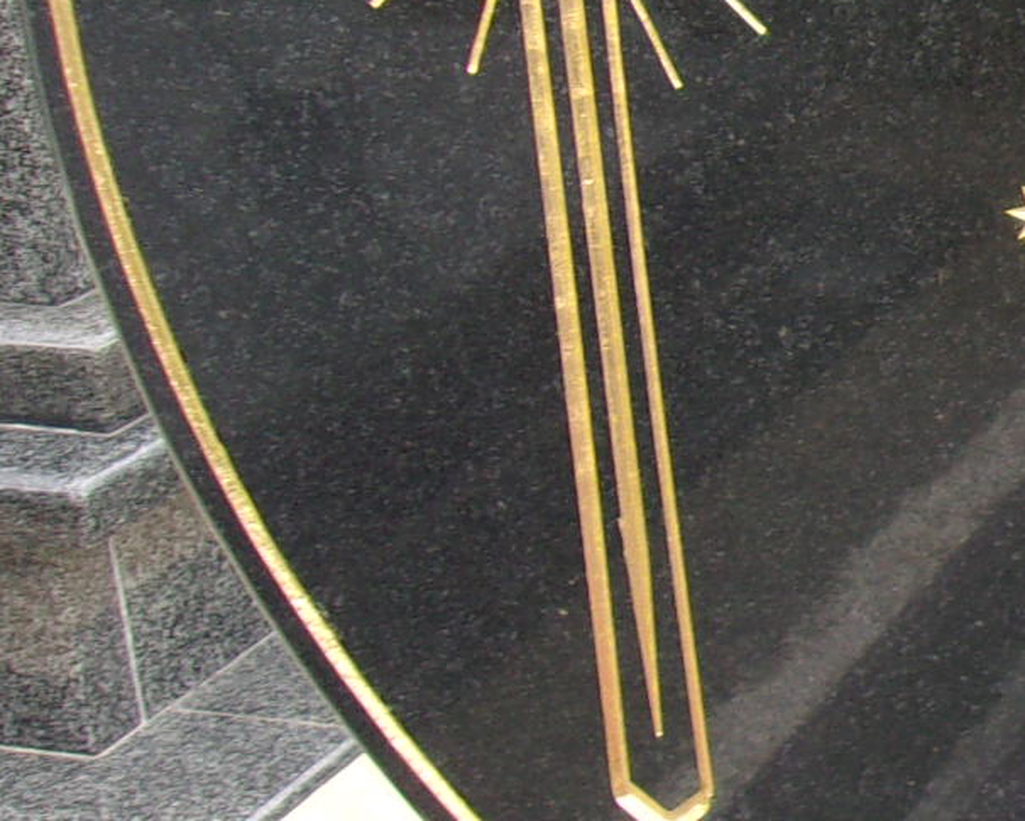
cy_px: 185
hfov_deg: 18.2
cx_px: 1691
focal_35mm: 89
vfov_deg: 17.2
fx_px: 2700
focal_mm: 4.9
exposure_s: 1/80
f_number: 3
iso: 80
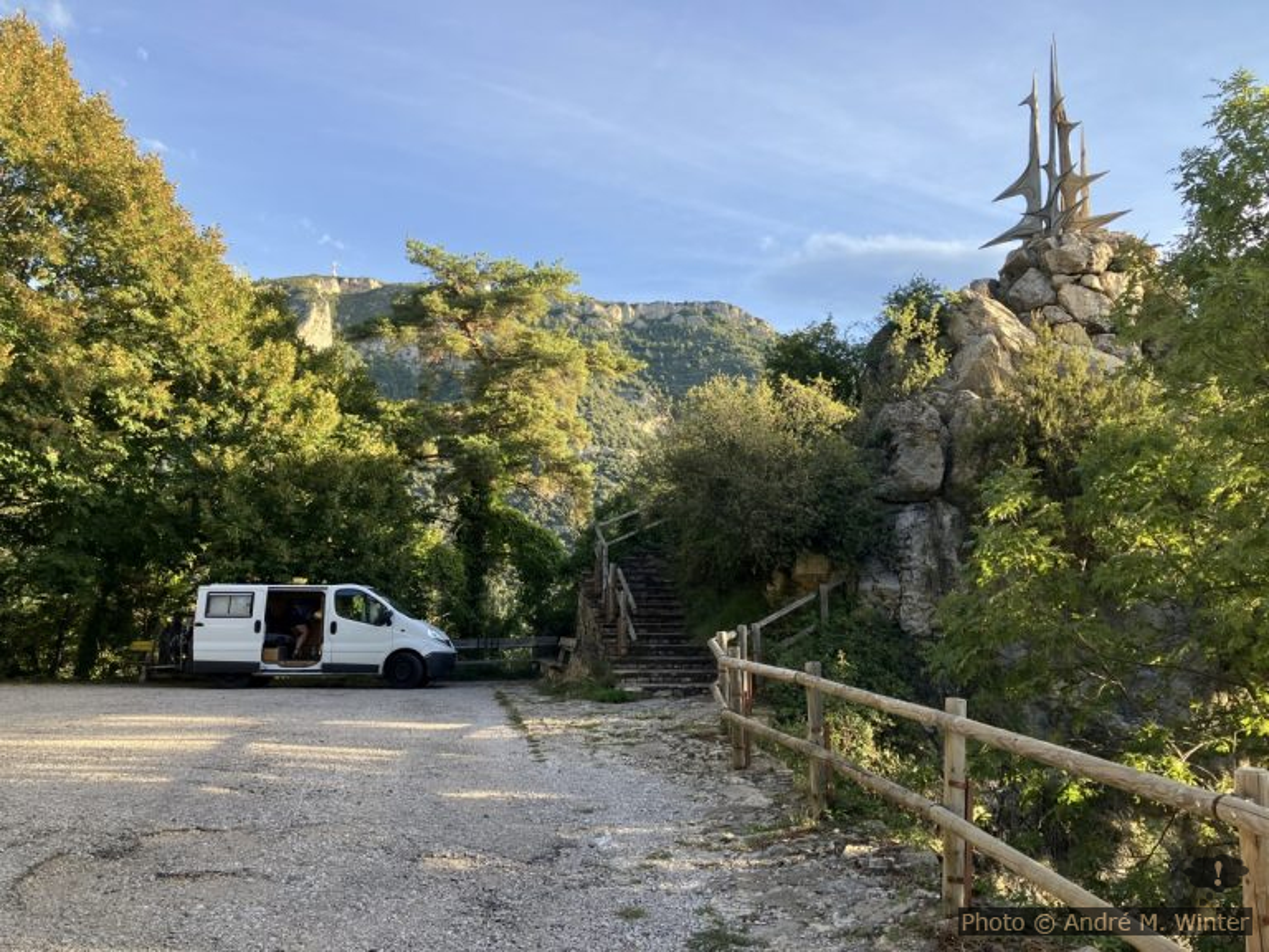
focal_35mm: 28
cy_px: 476
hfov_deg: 63.4
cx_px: 634
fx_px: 1026
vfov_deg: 49.7
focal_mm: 4
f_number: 1.8
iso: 32
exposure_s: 1/340
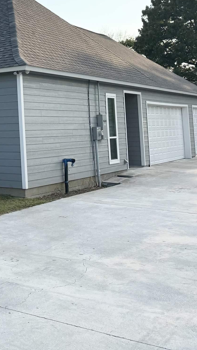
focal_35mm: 54
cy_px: 91
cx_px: -119
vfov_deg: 37.6
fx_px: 501
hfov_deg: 18.9
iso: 100
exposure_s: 1/4673
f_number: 1.78
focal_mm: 6.76
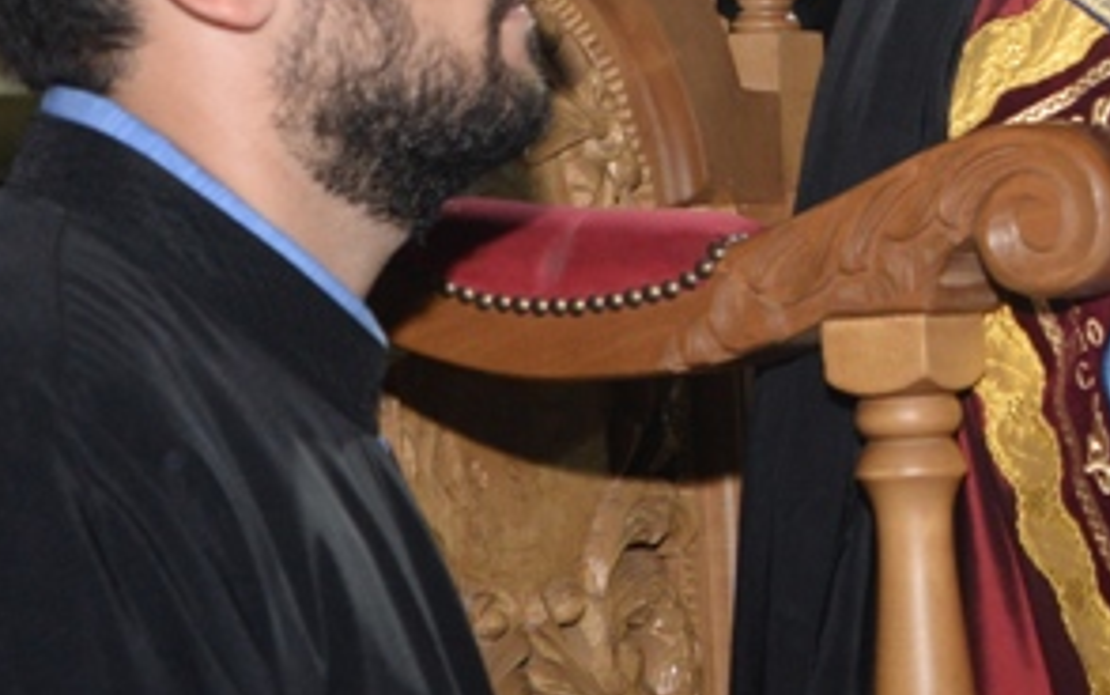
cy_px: 349
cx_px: 1782
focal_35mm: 140
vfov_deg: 9.4
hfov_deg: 13.8
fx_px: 4237
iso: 1600
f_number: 6.3
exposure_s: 1/60
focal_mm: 42
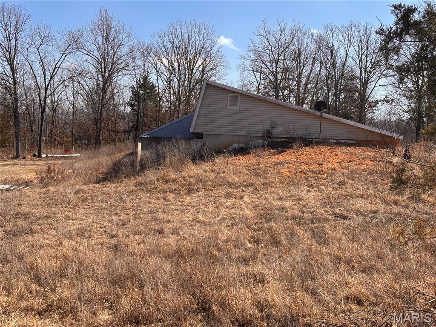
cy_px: 164
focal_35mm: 52
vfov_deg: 28.0
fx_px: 655
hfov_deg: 36.8
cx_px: 218
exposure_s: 1/1812
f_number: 1.6
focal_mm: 5.96
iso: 32
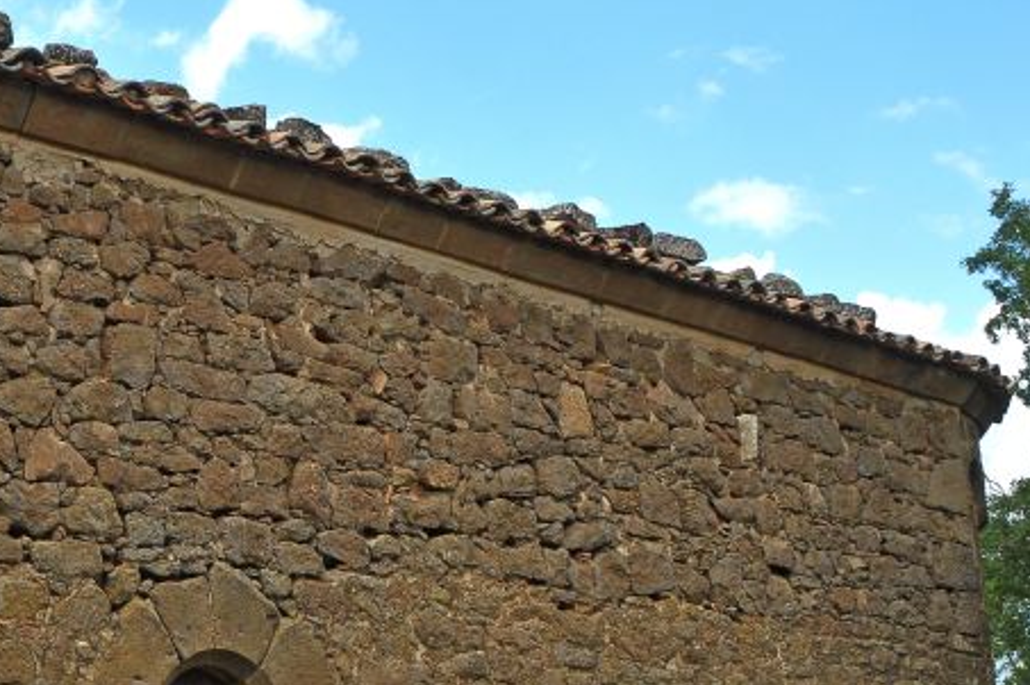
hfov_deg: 30.1
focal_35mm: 61
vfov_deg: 22.2
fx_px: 1743
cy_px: 405
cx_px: -52
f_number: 9
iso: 500
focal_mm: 18
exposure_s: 1/320
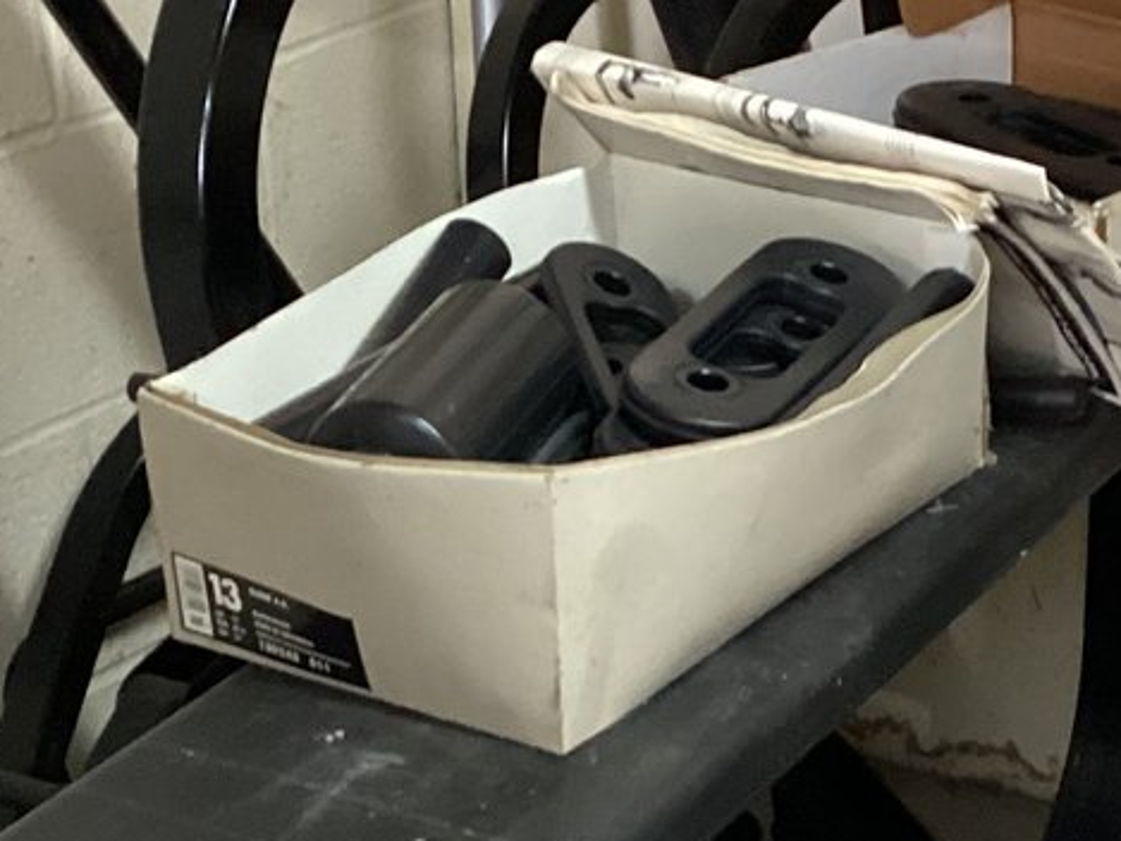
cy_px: 780
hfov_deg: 19.6
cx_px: 644
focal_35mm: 100
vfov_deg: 14.6
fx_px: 3239
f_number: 2.4
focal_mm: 3.3
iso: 320
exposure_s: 1/30
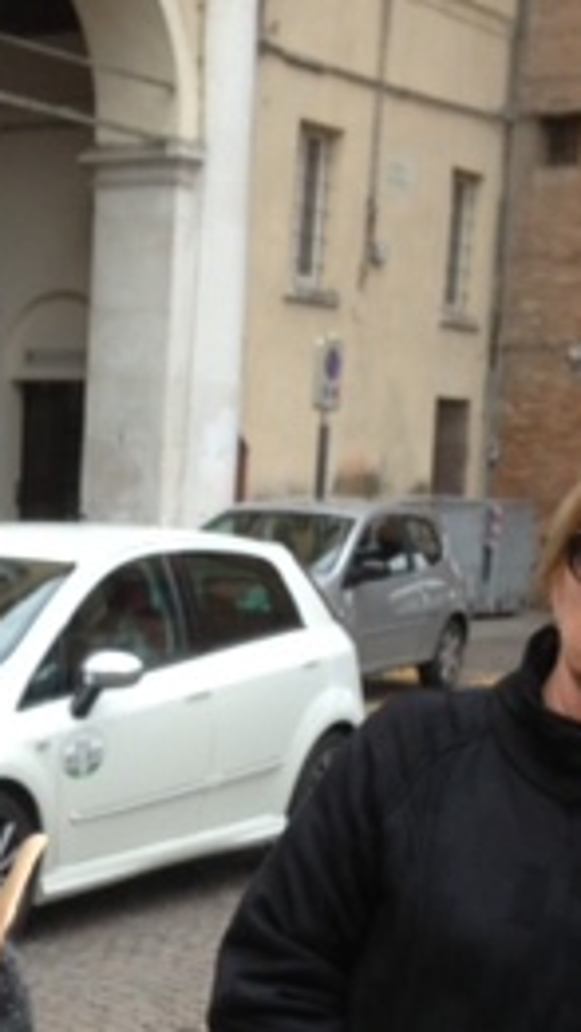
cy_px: 846
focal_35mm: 88
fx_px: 2408
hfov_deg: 13.5
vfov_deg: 23.8
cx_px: -55
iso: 50
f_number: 2.4
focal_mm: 4.13
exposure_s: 1/330
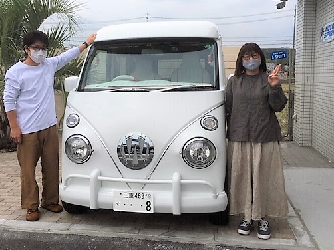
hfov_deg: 50.0
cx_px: 146
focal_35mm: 37
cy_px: 96
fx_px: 357
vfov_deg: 38.4
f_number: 2.2
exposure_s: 1/1923
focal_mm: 4.15
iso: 25
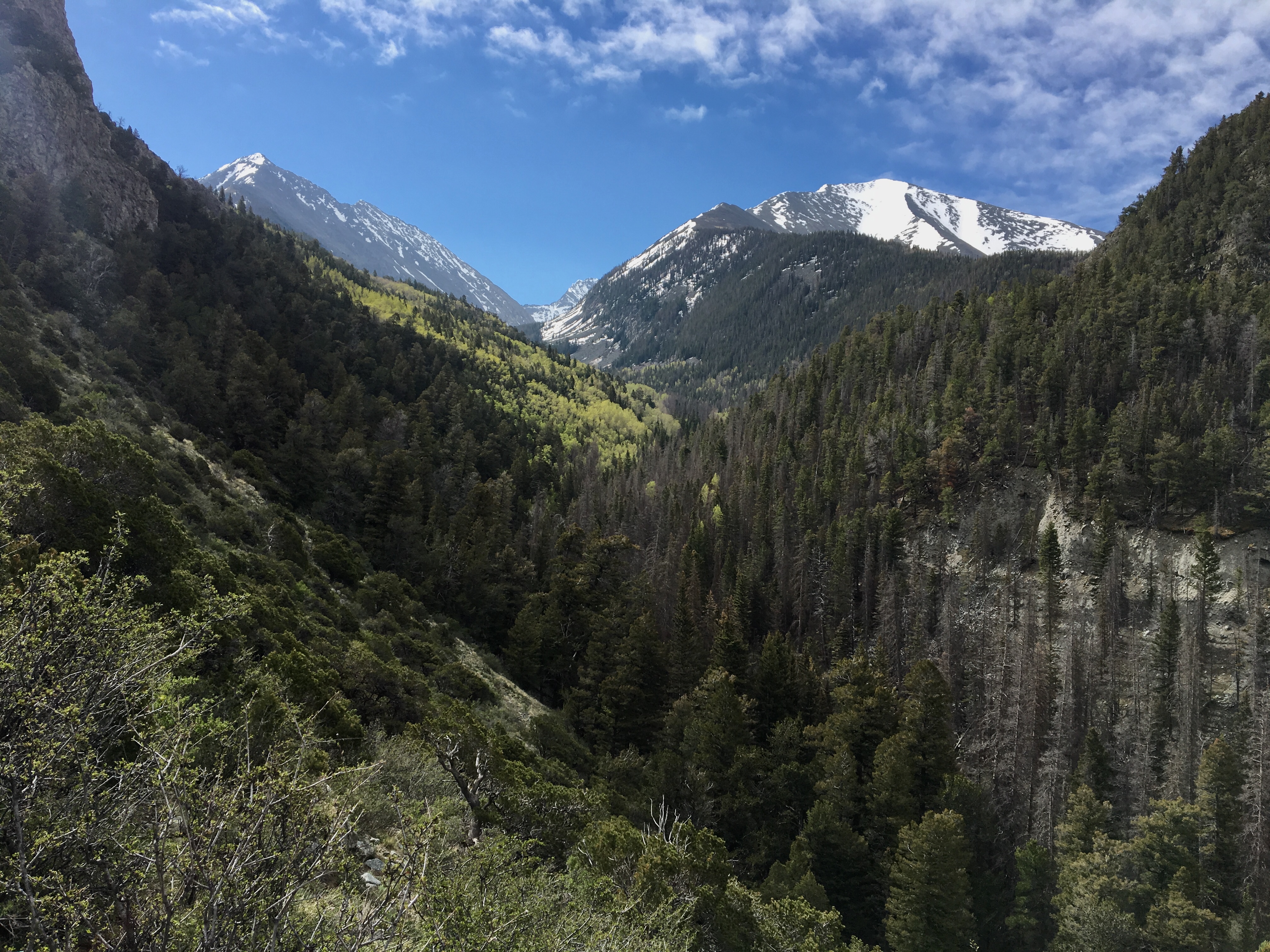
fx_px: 1064
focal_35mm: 29
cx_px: 635
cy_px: 476
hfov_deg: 61.7
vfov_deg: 48.2
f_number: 2.2
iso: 25
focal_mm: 4.15
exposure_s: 1/1304
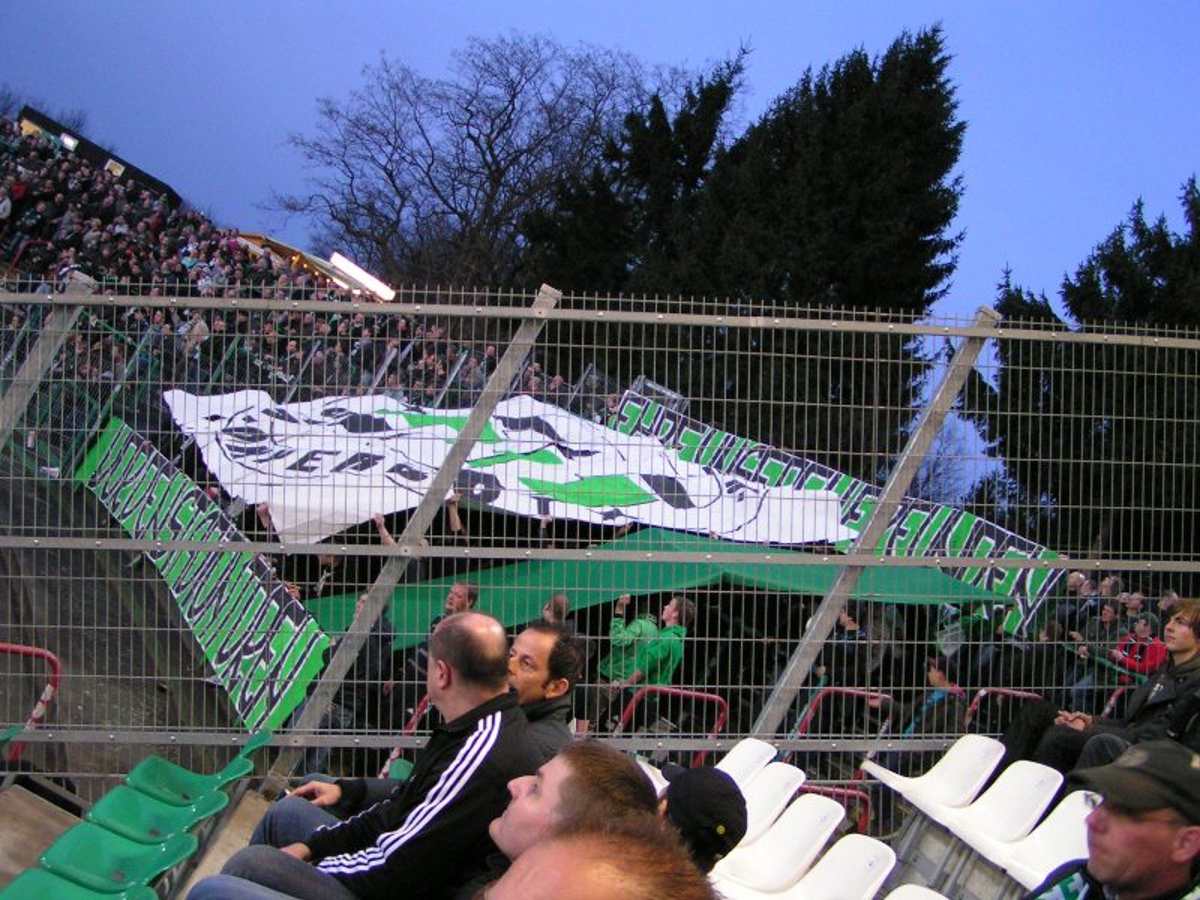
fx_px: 1317
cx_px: 600
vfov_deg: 37.7
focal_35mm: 38
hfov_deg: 49.0
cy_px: 450
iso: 200
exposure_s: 1/25
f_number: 2.8
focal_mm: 5.8
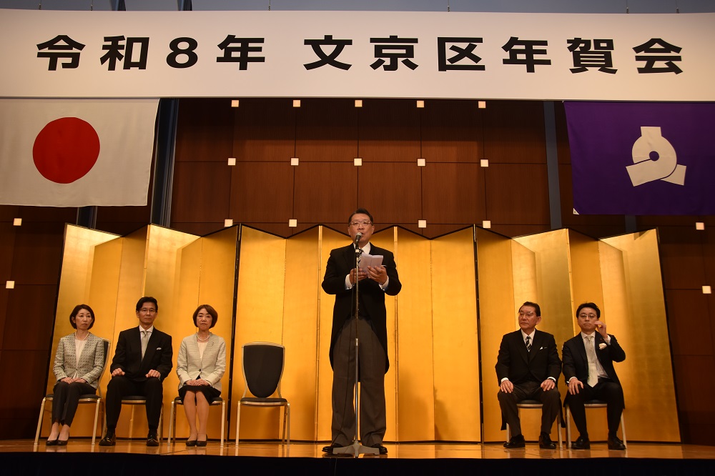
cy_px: 238
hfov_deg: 57.2
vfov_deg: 39.9
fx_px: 655
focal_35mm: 33
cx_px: 358
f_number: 5.6
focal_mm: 22
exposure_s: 1/125
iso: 560
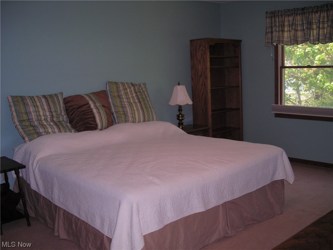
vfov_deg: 37.7
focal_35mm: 38
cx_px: 166
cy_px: 125
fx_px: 366
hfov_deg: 49.0
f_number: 3.2
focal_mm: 6.3
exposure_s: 1/60.1
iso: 70
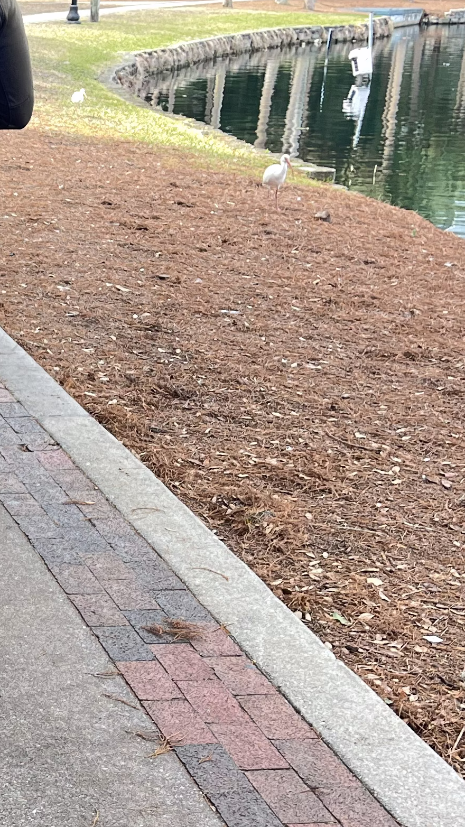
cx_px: -323
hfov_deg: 14.8
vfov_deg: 28.9
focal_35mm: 73
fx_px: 1601
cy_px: 485
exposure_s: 1/193
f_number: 1.6
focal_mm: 5.1
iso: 50
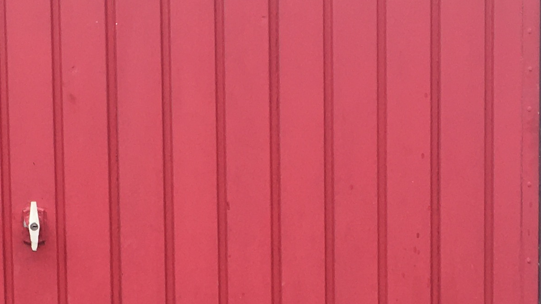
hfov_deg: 19.6
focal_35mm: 108
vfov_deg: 11.0
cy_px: 355
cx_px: 99
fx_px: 1549
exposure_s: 1/460
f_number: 2.2
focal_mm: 4.15
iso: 25
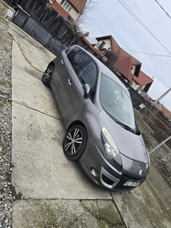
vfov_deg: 73.9
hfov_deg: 58.9
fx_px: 151
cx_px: 86
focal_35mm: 23
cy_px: 114
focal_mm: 6.3
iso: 25
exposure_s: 1/182
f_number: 1.7
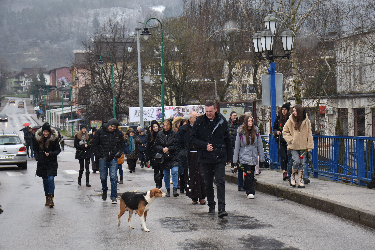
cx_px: 188
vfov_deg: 18.9
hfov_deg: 28.1
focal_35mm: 72
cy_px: 125
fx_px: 750
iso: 160
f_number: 5.6
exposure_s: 1/125
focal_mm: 48
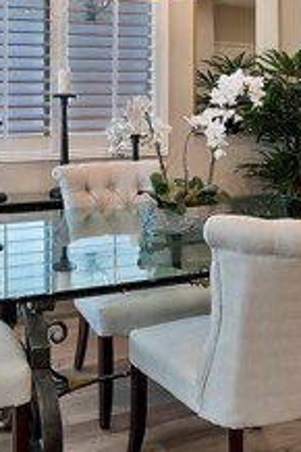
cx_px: 106
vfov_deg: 42.9
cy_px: 103
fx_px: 553
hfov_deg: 30.3
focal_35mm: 44
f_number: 8
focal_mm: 10
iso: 400
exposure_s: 1/30
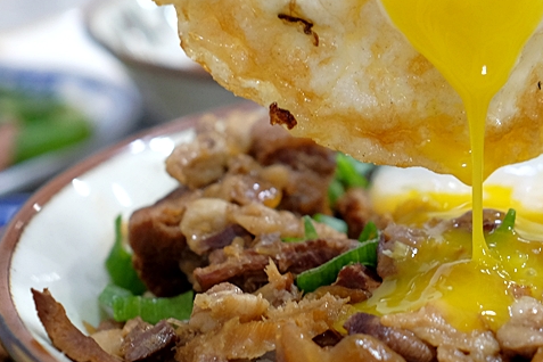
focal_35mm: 66
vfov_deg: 20.6
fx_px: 995
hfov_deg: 29.5
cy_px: 176
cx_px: 471
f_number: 3.2
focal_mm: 23
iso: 1000
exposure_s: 1/58
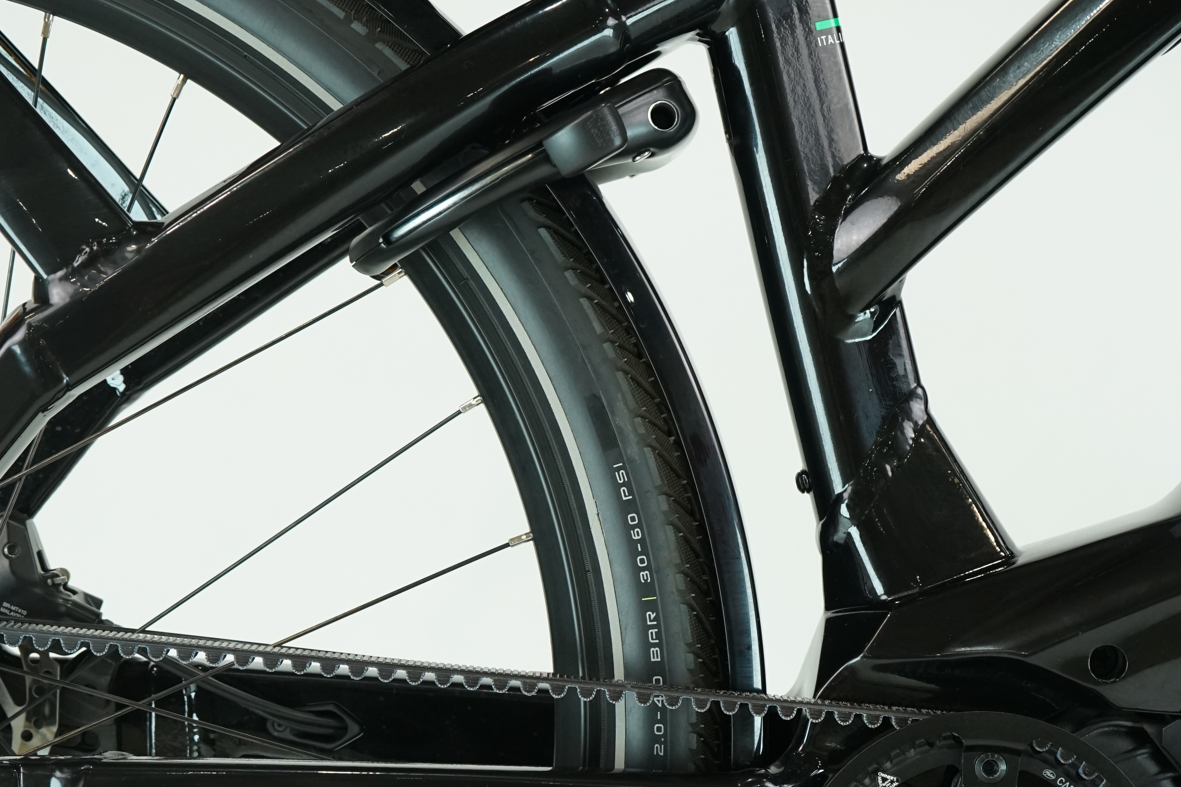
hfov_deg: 28.1
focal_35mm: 72
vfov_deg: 18.9
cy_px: 537
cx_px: 565
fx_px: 2362
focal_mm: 44
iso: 1600
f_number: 5.6
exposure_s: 1/200
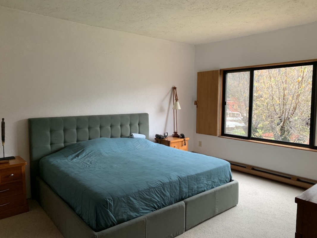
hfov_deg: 67.3
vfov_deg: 53.1
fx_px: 238
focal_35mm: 26
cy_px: 119
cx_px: 158
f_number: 1.8
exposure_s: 1/60
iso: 125
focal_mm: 4.25
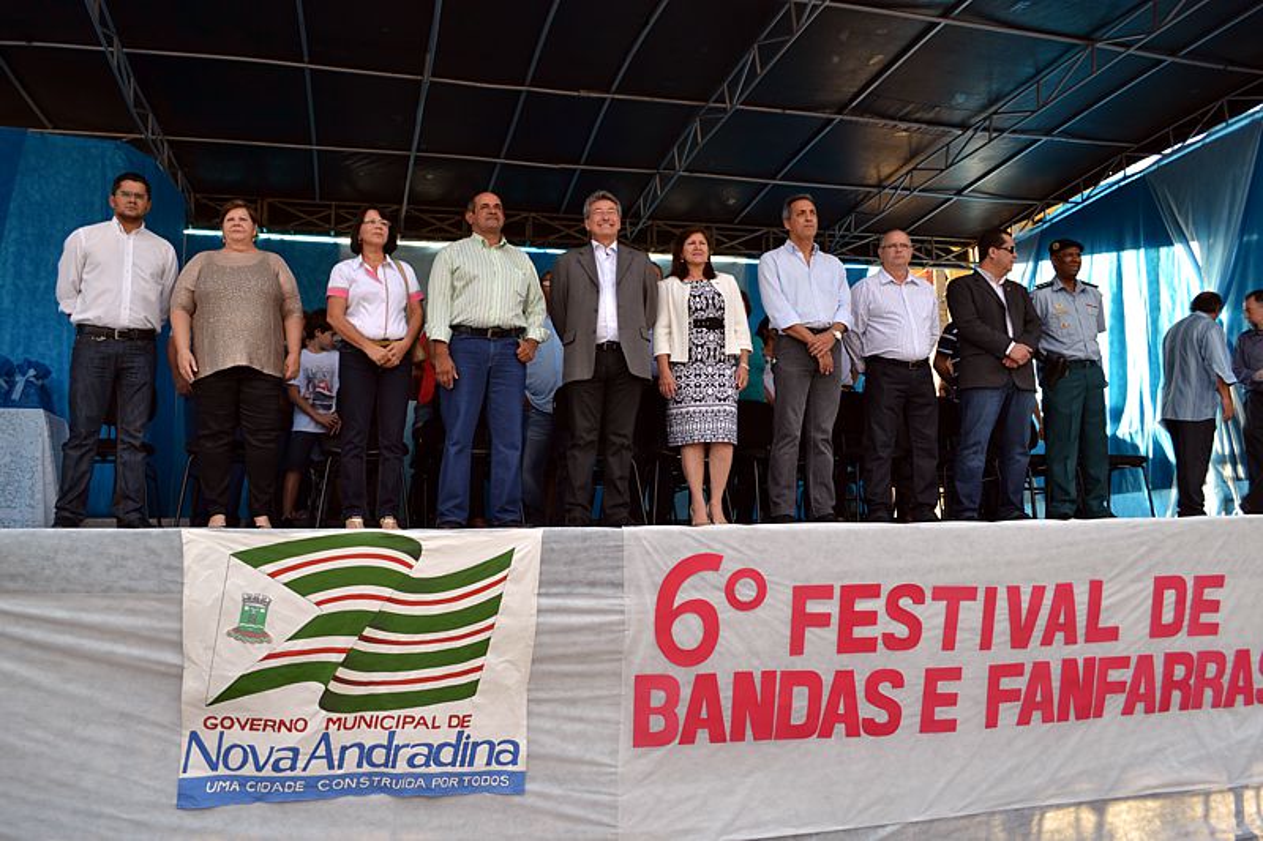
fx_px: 1052
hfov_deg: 61.9
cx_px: 632
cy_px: 420
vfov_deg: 43.6
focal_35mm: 30
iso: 100
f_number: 5.6
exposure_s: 1/60
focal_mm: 20
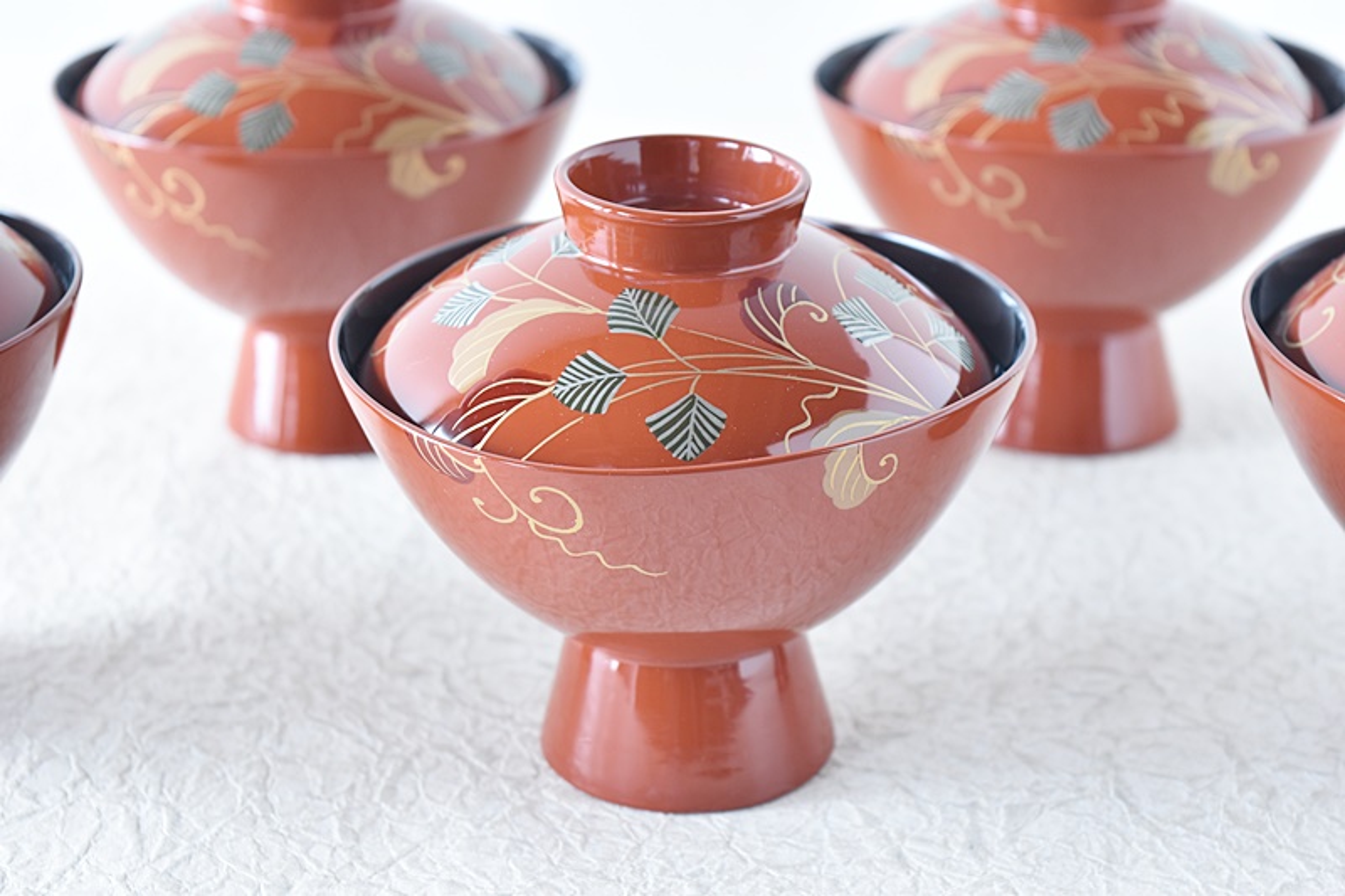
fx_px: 3081
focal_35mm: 82
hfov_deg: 24.6
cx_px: 672
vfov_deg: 16.5
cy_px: 448
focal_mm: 55
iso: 400
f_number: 5.6
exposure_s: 1/4
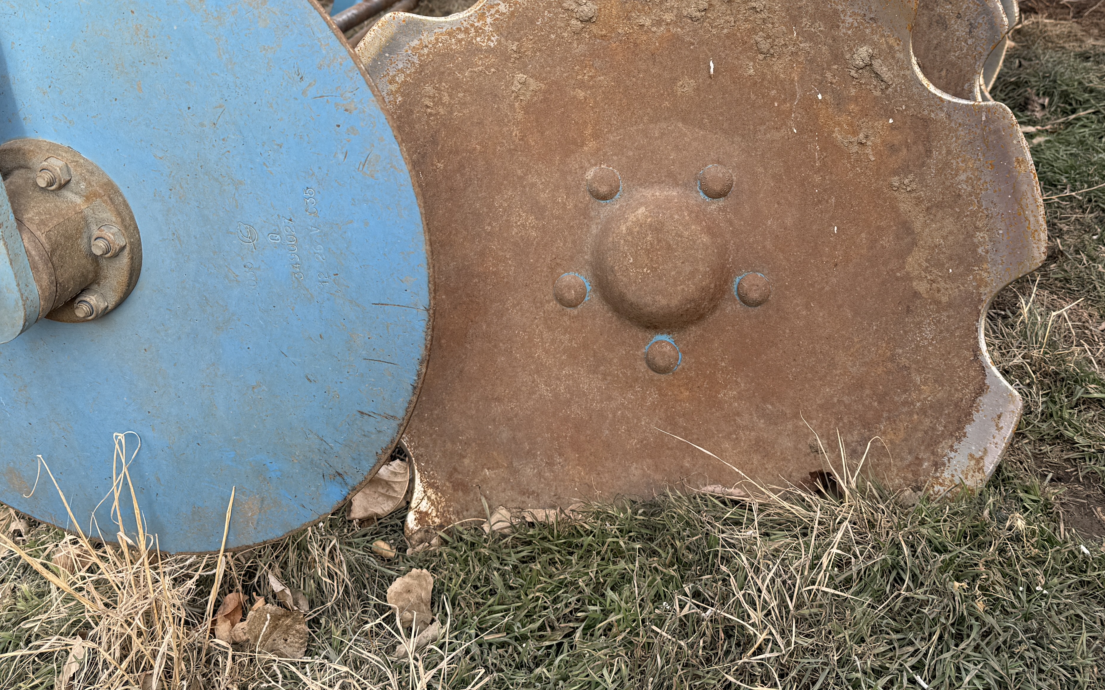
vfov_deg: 32.0
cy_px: 149
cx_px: 630
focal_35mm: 39
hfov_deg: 50.2
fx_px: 1175
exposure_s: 1/368
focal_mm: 6.76
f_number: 1.78
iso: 80
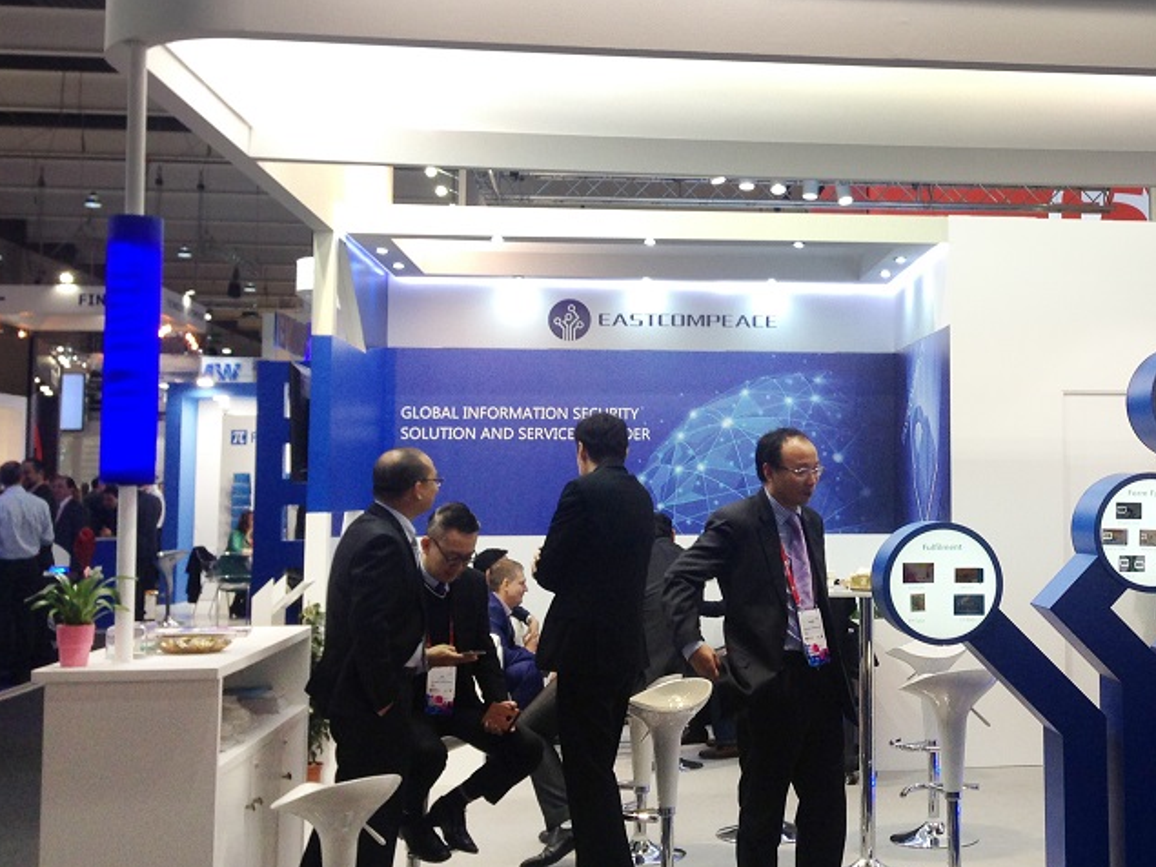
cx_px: 876
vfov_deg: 28.0
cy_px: 352
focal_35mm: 52
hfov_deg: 35.9
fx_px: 1736
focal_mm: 4.12
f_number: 2.4
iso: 64
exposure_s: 1/60
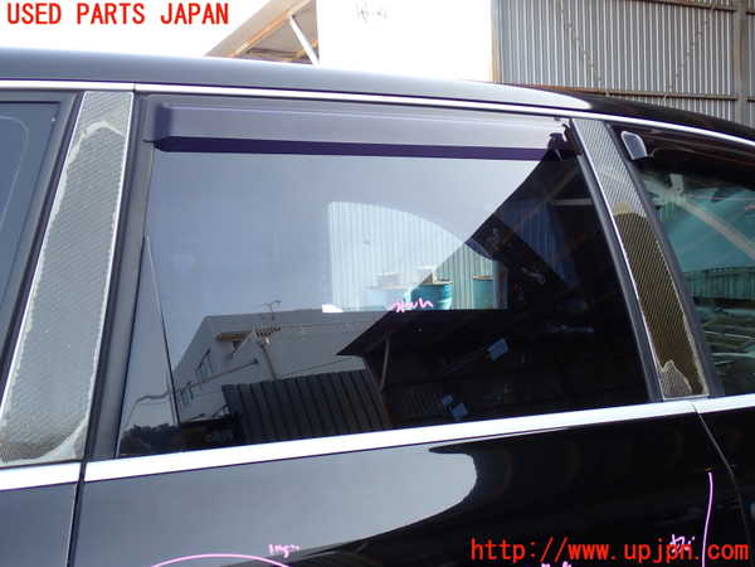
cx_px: 378
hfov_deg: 51.4
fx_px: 785
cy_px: 284
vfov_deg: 39.7
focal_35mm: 36
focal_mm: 6.37
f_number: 3.5
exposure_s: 1/80
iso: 100
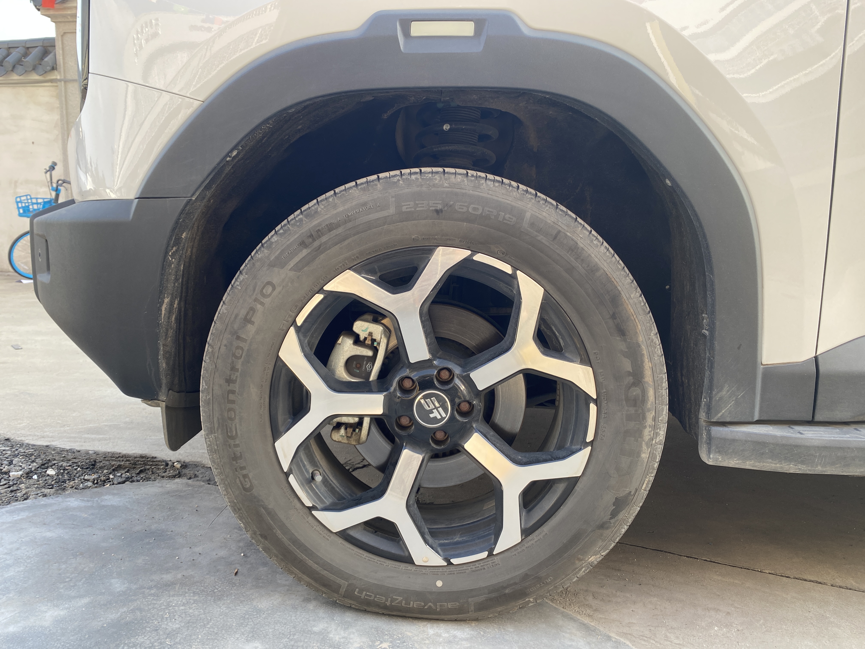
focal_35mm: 26
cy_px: 324
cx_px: 432
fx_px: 650
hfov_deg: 67.3
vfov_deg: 53.1
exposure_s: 1/177
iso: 32
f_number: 1.8
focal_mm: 4.25
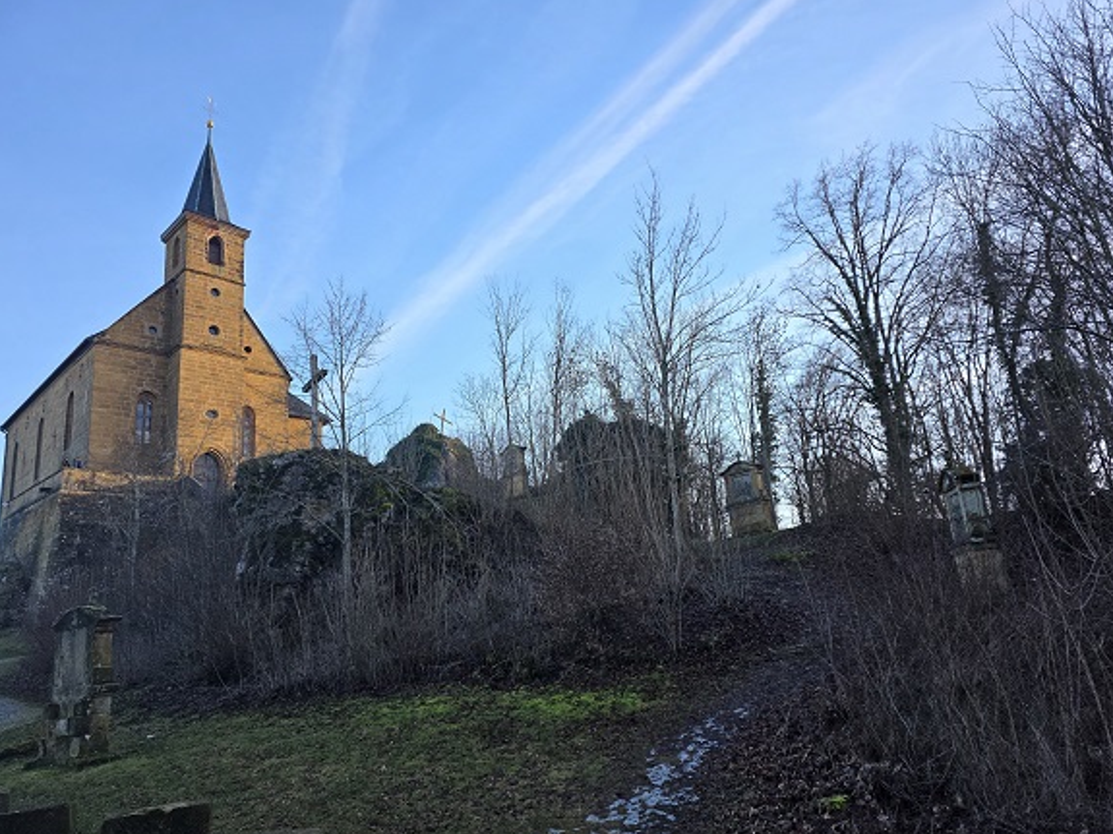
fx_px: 772
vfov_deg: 56.8
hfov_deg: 71.6
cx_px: 577
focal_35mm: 24
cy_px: 428
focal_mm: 6.3
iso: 32
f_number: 1.7
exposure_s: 1/359
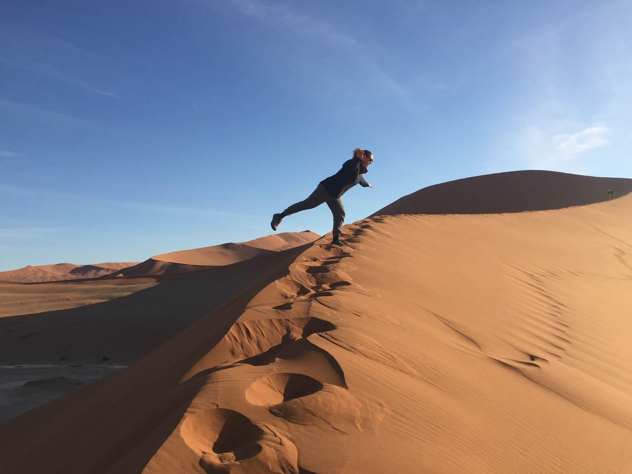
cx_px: 316
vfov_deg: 48.2
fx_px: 529
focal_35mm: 29
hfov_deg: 61.7
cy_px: 237
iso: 32
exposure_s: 1/1799
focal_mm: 4.15
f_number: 2.2
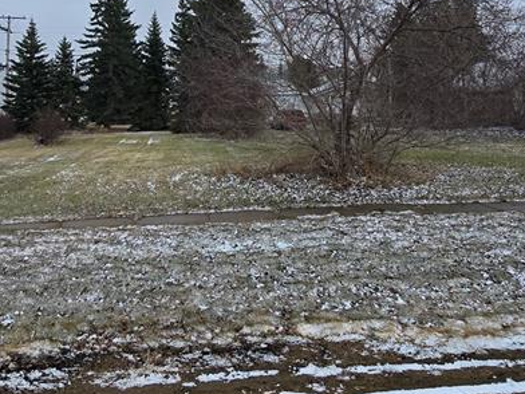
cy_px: 87
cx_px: 234
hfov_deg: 53.8
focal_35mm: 34
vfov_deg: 40.3
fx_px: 516
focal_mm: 2.2
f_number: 2.2
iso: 50
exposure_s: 1/504
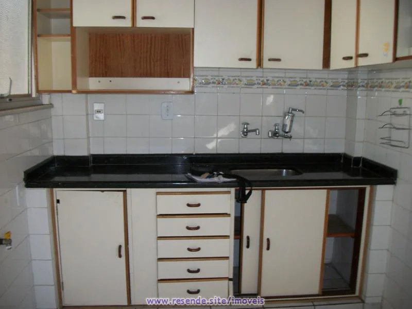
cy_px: 154
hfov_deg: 56.8
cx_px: 206
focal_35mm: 32
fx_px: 381
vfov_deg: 44.2
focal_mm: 5.7
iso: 80
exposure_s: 1/60
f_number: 2.9
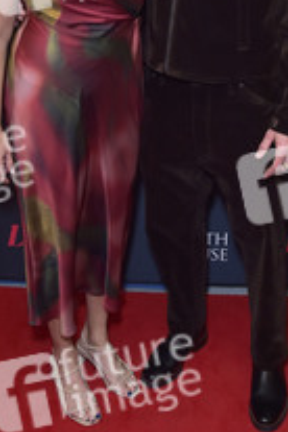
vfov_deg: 33.2
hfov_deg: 23.4
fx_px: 696
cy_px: 71
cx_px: 155
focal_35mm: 58
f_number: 6.3
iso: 1000
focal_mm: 30
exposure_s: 1/250
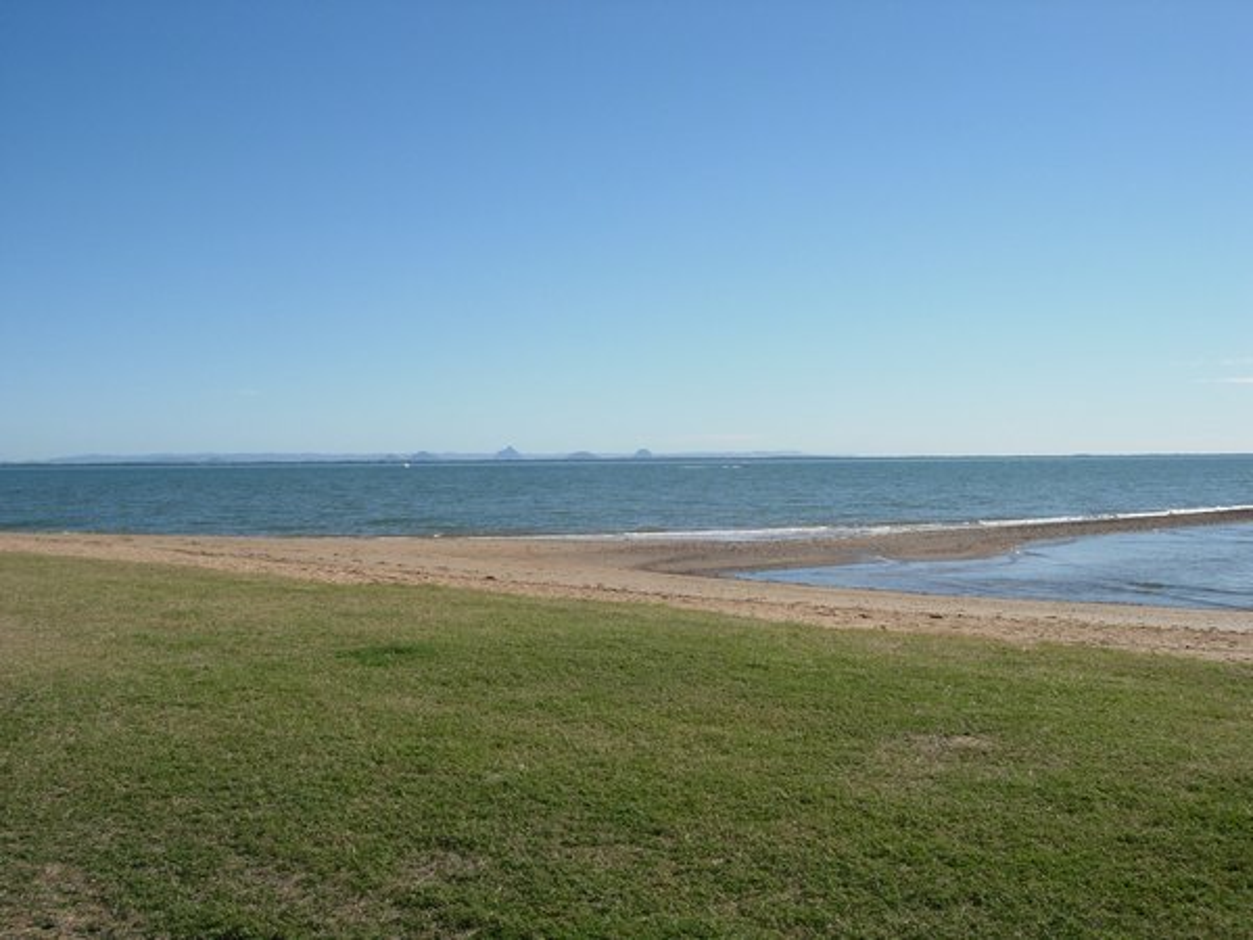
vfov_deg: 37.7
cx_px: 626
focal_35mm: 38
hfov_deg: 49.0
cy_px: 470
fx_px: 1375
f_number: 4.8
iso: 79
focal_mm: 7.8
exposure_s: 1/1054
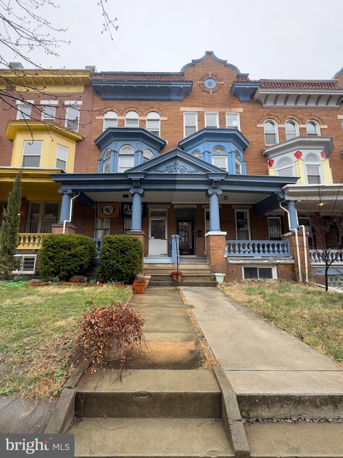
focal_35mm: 14
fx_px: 185
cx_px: 172
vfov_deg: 102.1
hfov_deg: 85.7
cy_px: 229
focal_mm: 2.22
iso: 50
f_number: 2.2
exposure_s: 1/99
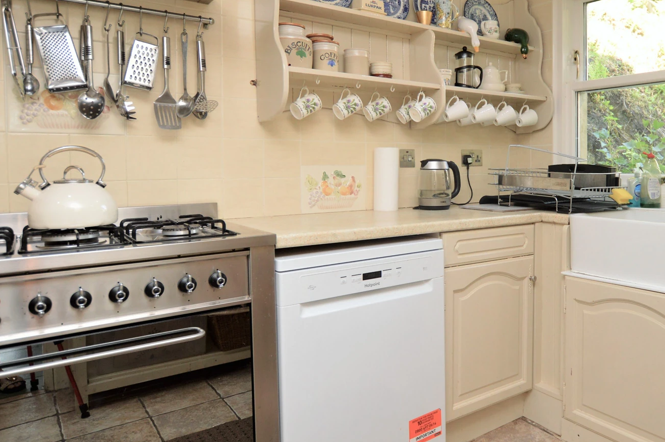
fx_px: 468
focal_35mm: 25
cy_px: 206
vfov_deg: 50.5
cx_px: 420
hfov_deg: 69.5
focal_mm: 11.5
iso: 400
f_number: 4
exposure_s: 1/60
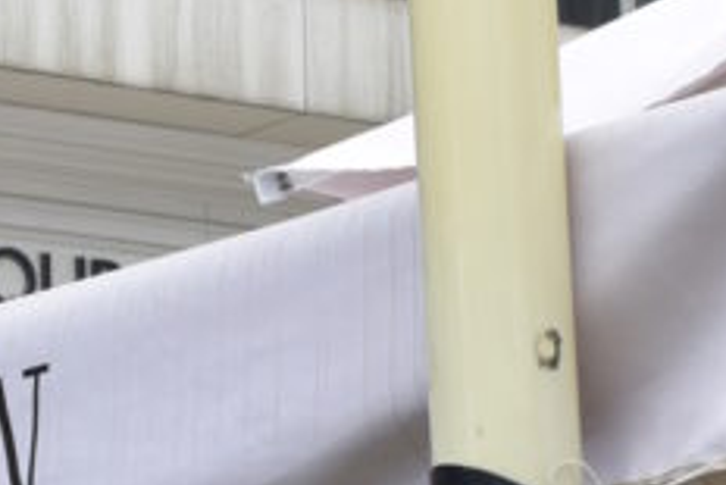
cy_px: 559
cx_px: 113
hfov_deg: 9.1
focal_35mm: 225
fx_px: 4540
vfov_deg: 6.1
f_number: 8
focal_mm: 34
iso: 200
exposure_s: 1/250
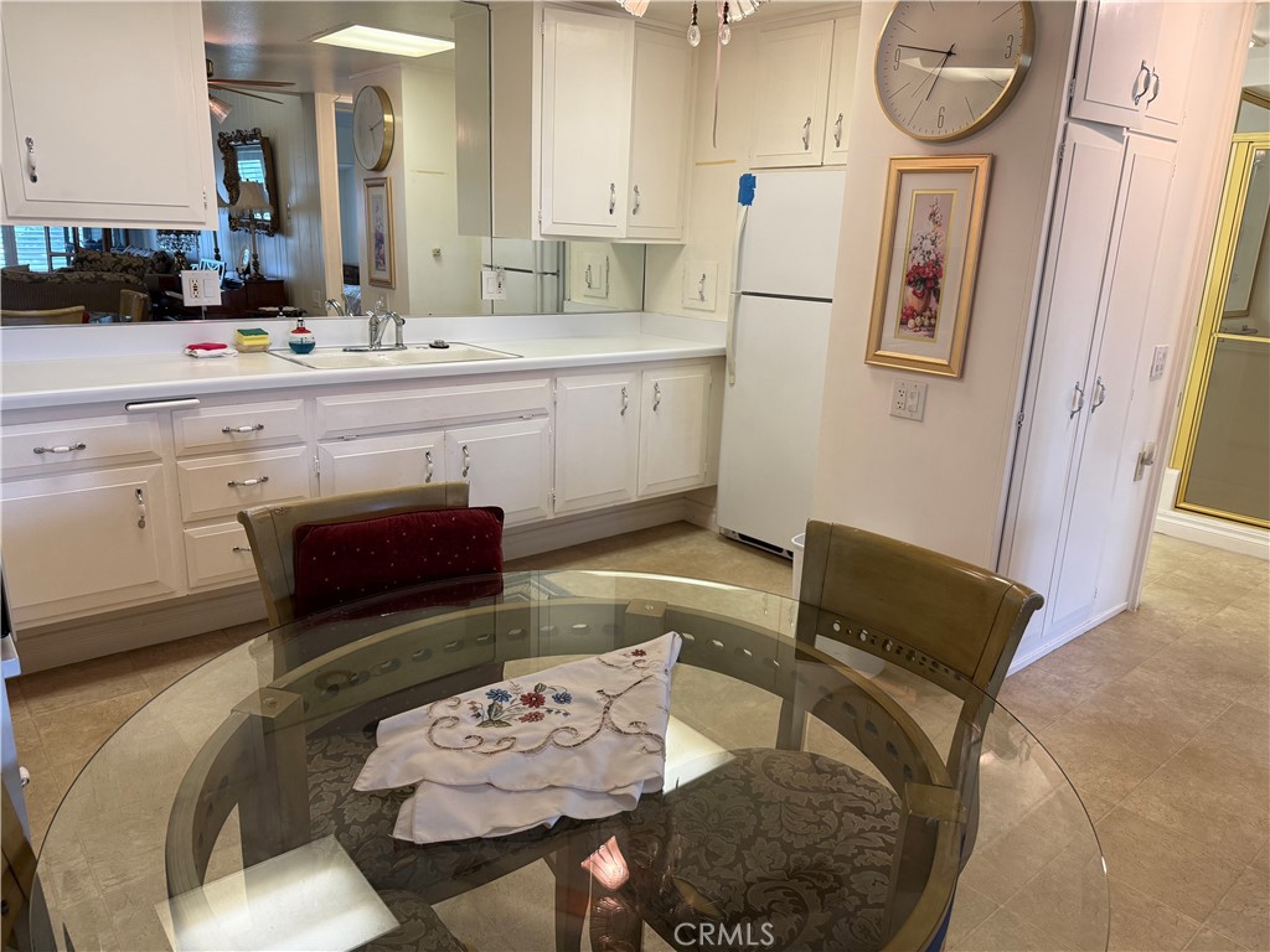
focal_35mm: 24
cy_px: 476
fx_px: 881
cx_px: 635
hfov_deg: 71.6
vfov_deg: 56.8
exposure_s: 1/120
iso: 160
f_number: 1.78
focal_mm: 6.76
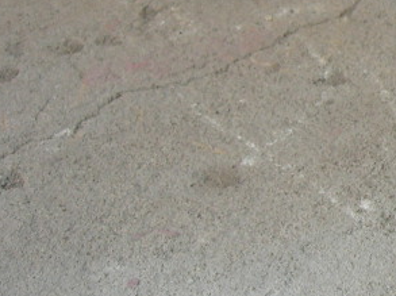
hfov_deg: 13.7
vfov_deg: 11.1
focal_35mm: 133
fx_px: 1520
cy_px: 100
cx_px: 645
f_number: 2.8
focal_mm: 7.8
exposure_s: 1/49
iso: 64
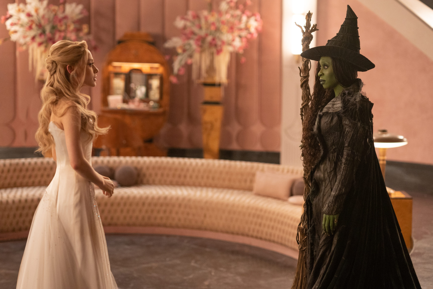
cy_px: 144
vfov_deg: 16.1
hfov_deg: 23.9
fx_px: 1022
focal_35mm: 85
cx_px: 216
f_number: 2
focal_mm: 85
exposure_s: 1/125
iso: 3200
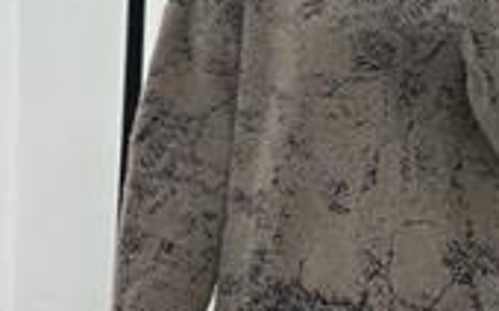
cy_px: -1
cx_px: 408
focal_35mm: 124
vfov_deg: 10.5
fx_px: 1685
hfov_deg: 16.7
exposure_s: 1/100
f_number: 1.78
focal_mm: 6.86
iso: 125
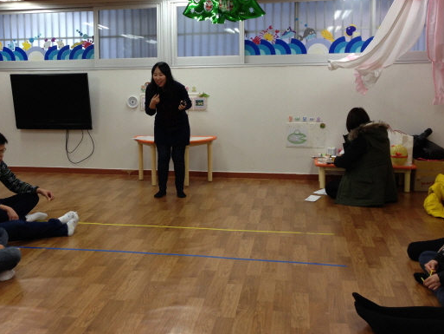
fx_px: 577
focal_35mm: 45
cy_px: 118
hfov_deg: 41.8
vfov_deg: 32.0
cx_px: 170
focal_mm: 4.13
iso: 50
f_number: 2.4
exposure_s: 1/20
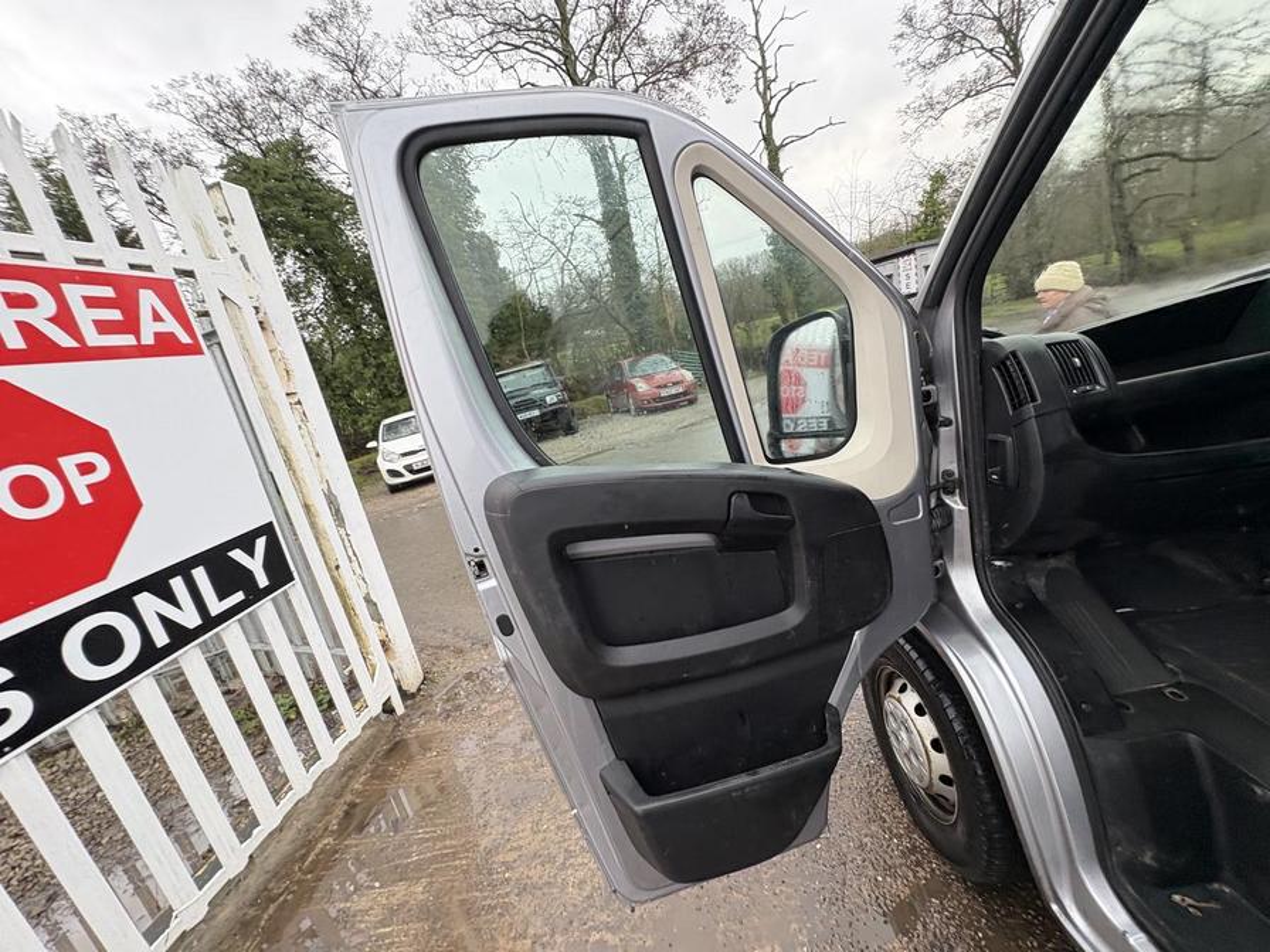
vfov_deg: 85.7
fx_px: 514
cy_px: 476
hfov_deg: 102.1
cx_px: 635
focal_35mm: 14
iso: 160
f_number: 2.2
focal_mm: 2.22
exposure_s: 1/99
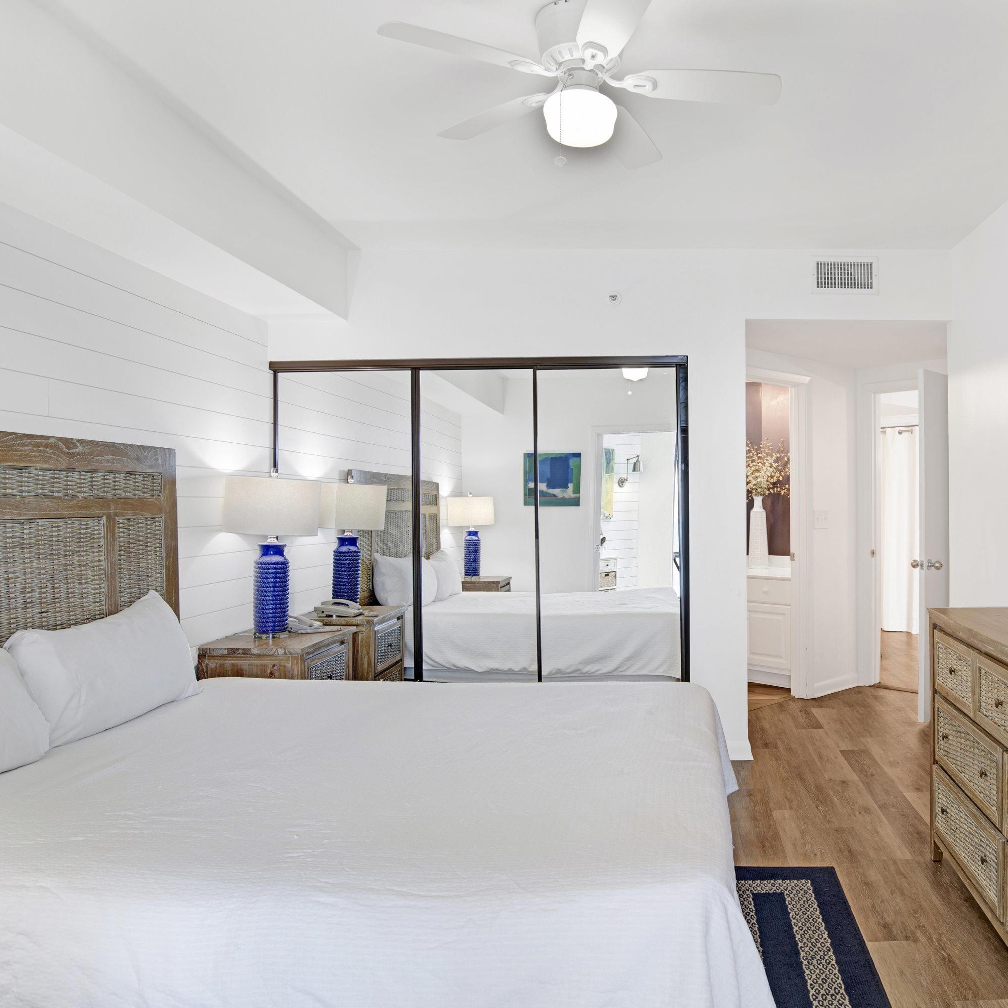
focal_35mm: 26
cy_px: 502
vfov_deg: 60.9
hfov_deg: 59.3
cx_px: 684
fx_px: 857
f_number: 11
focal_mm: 20
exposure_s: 1/8
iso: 200
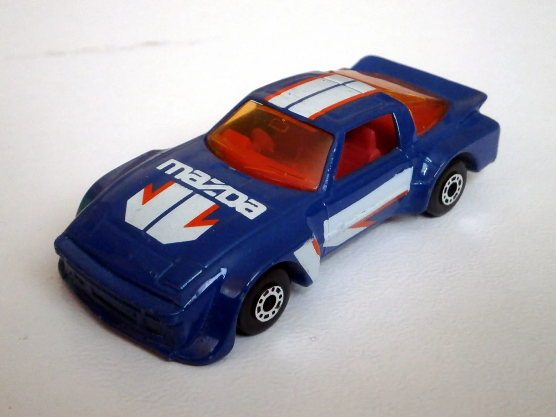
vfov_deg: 30.9
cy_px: 208
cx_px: 278
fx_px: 755
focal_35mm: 47
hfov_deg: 40.4
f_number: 3.4
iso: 400
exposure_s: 1/30
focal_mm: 8.3
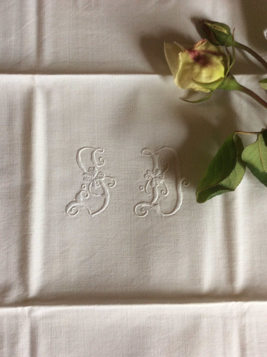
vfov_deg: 56.9
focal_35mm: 32
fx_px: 330
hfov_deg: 44.1
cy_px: 178
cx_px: 134
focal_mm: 3.3
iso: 40
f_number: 2.4
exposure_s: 1/25
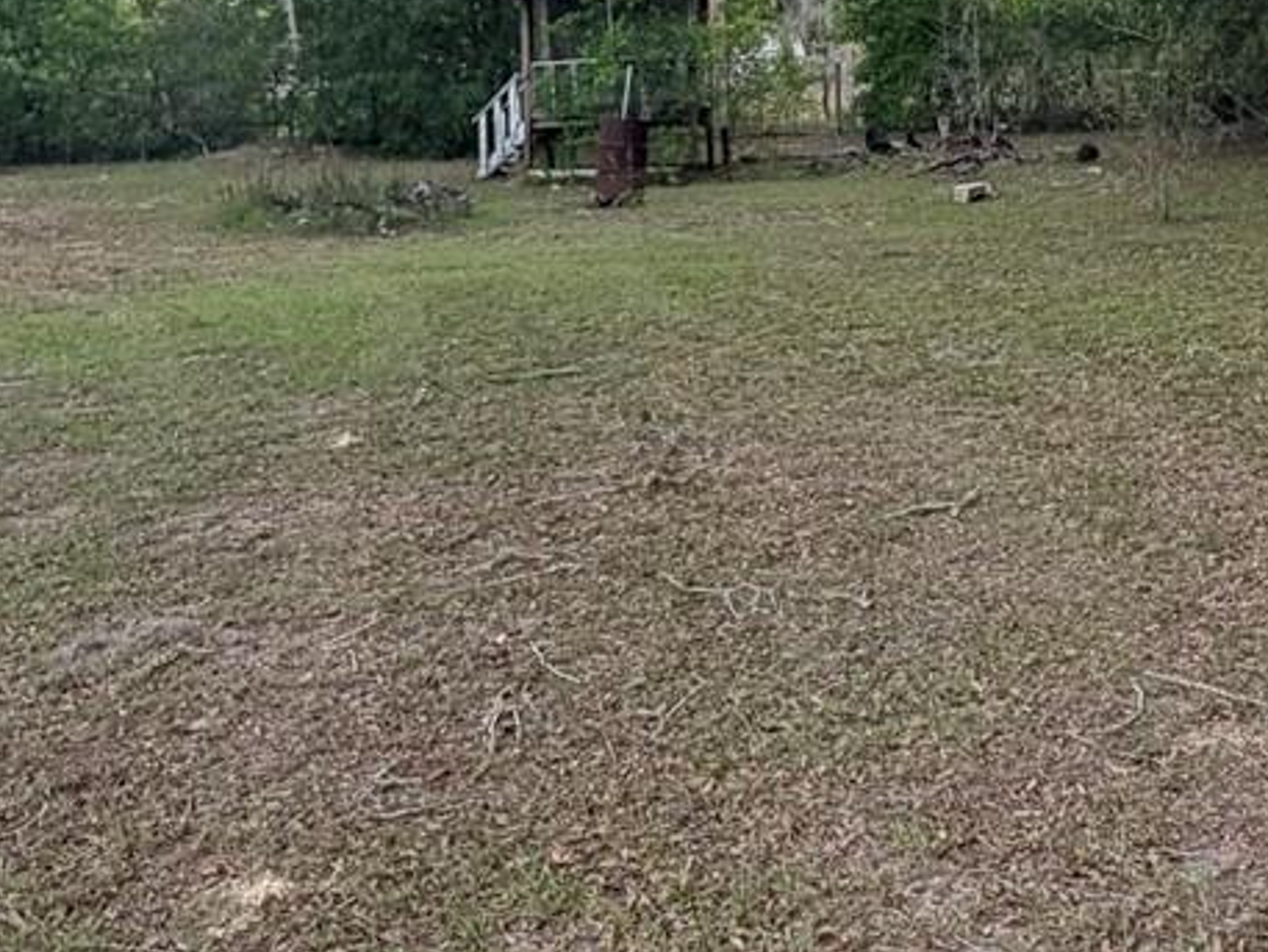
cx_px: 910
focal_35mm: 49
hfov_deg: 38.2
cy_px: -19
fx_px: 1795
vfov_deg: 27.8
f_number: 2.2
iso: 64
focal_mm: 2.22
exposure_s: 1/121
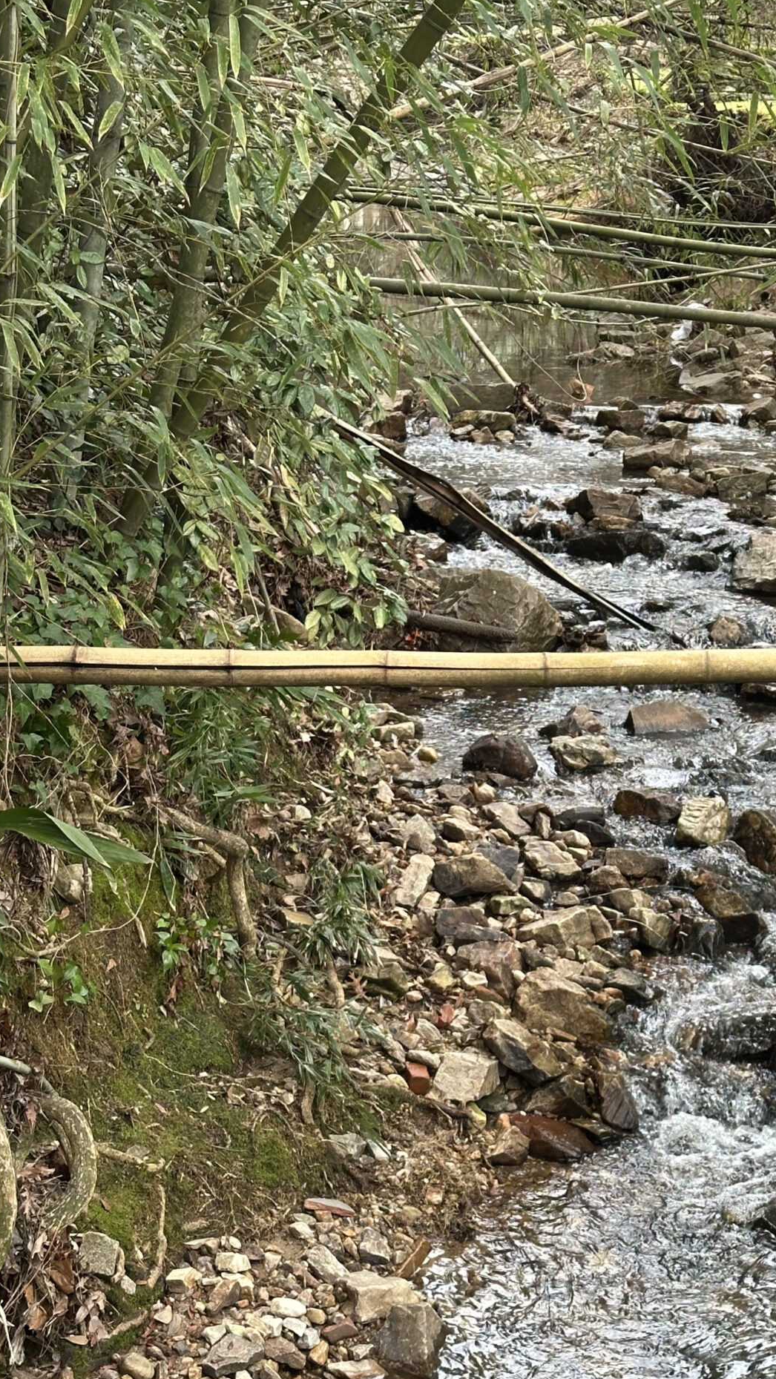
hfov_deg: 16.5
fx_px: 2633
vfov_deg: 29.3
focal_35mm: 72
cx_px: 705
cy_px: 779
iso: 64
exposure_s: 1/121
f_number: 1.78
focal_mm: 6.86
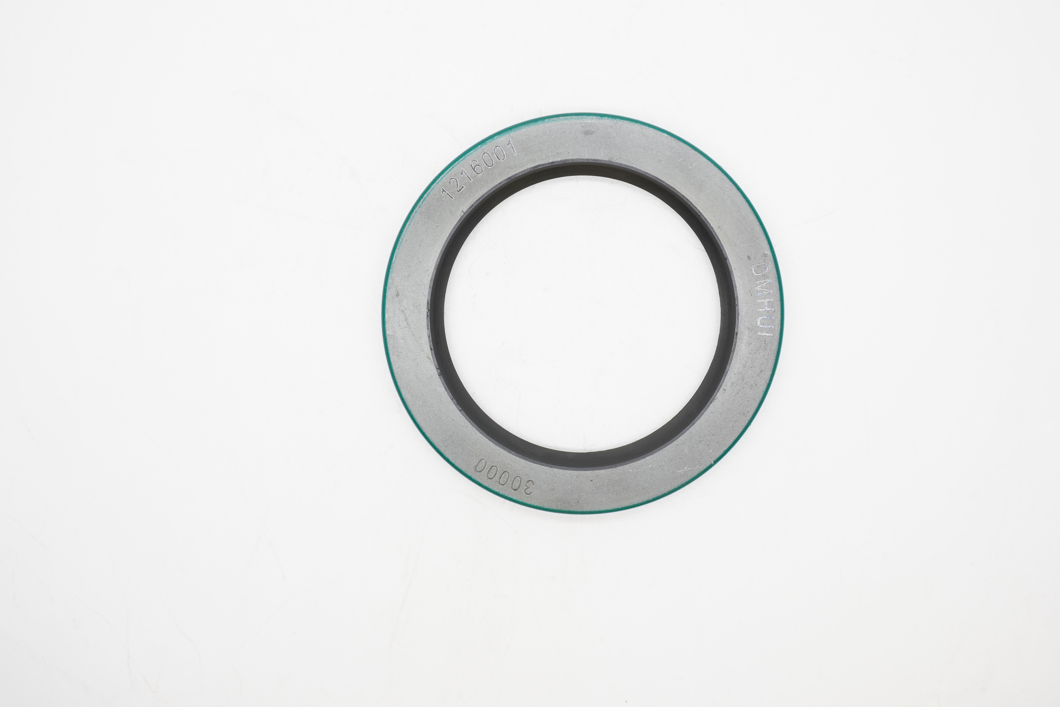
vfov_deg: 29.9
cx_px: 530
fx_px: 1325
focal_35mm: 45
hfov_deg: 43.6
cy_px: 354
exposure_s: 1/60
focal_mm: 30
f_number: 11
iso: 640
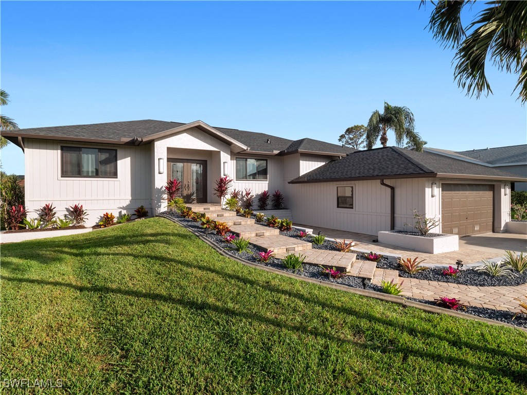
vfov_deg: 71.6
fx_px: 274
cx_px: 264
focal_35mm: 18
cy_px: 198
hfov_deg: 87.8
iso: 200
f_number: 7.1
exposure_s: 1/1000
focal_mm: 9
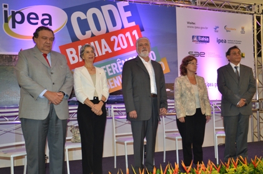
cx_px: 132
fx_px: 262
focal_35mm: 36
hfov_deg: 53.2
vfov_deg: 36.7
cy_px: 87
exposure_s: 1/60
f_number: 3.8
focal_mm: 24
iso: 800
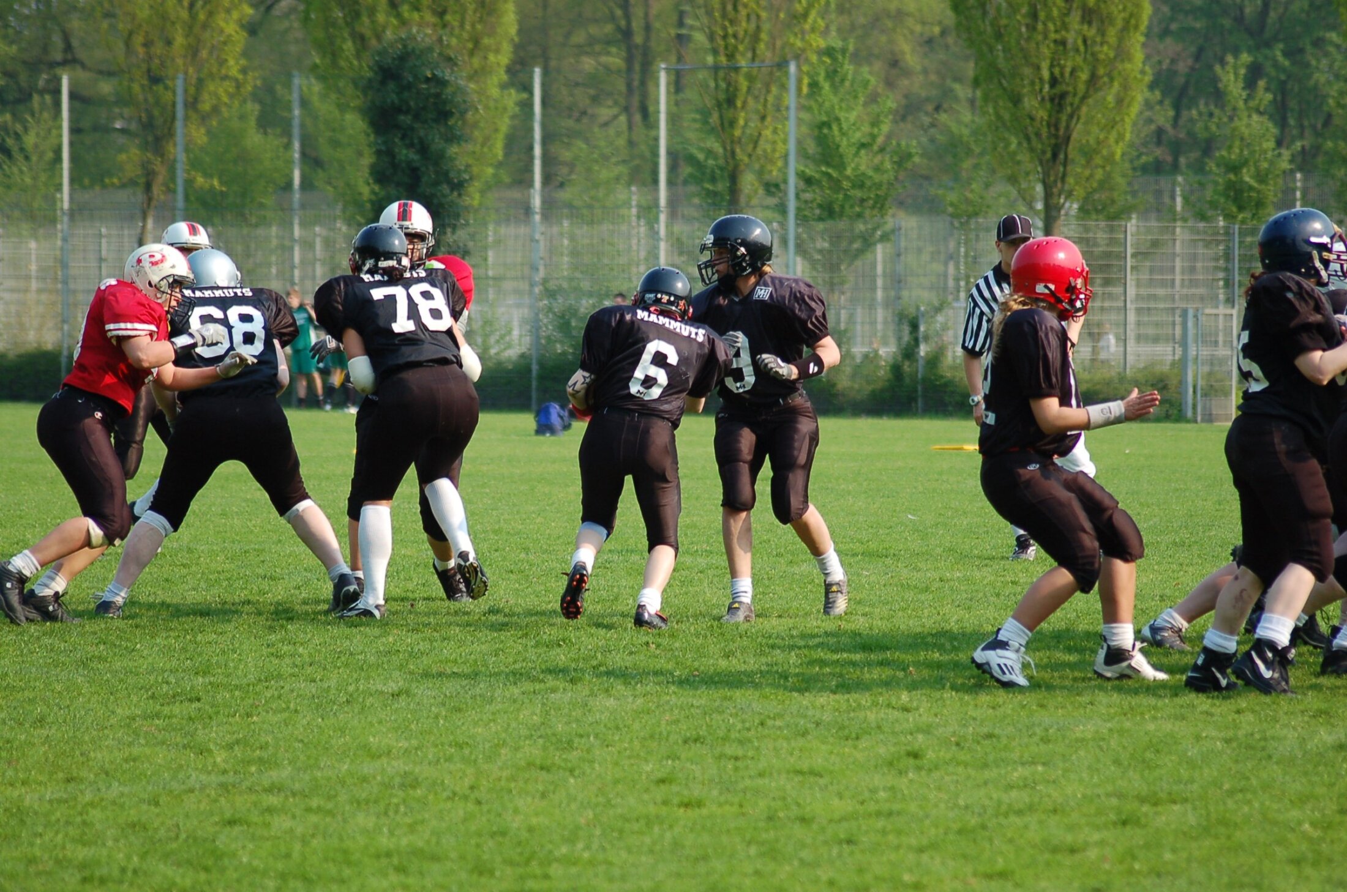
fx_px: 7563
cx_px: 674
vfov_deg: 6.8
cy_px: 446
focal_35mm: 202
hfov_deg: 10.2
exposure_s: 1/1000
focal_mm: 135
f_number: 4.5
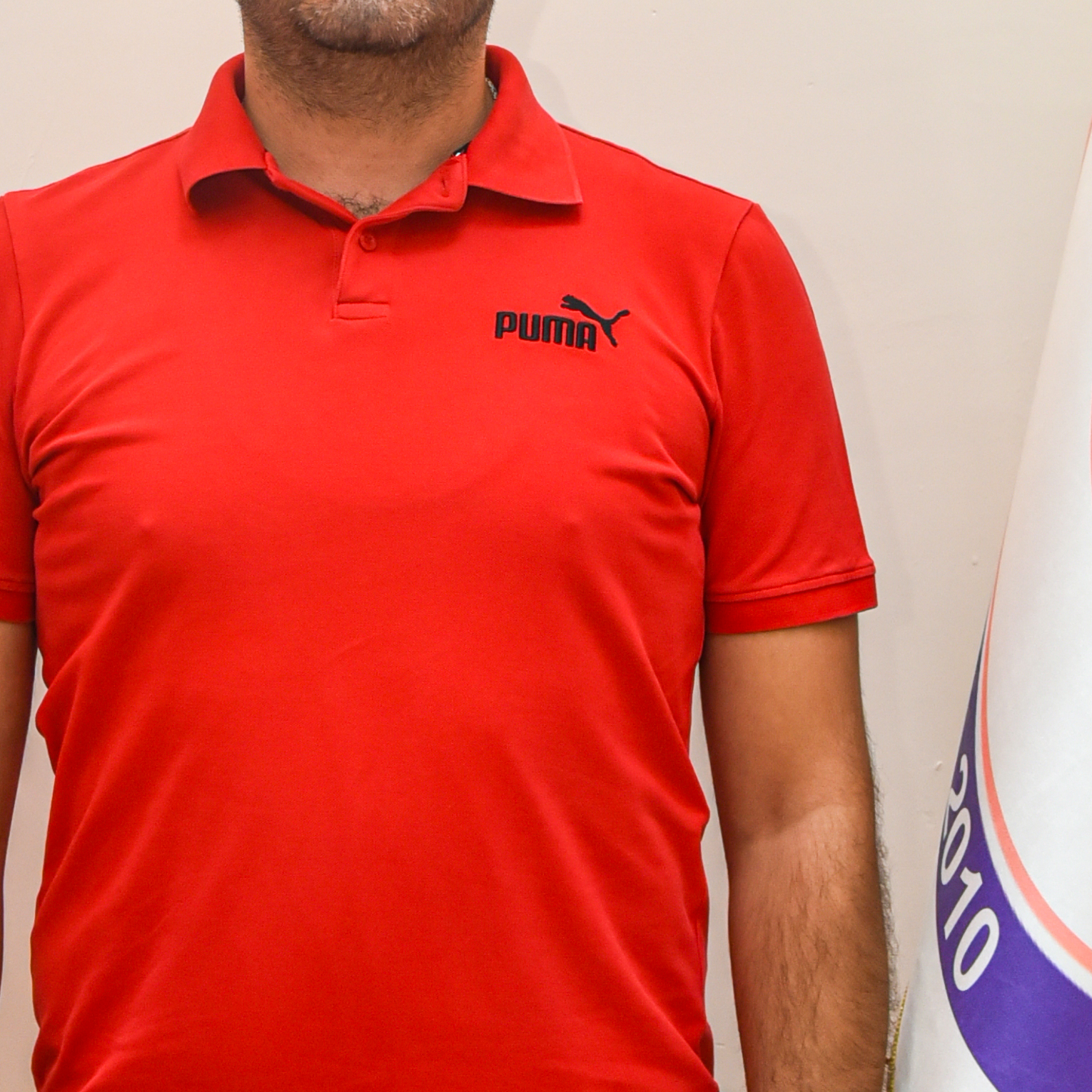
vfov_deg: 13.7
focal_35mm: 127
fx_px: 4533
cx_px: 375
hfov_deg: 13.7
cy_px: 557
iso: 800
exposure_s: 1/80
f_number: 4.5
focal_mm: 38
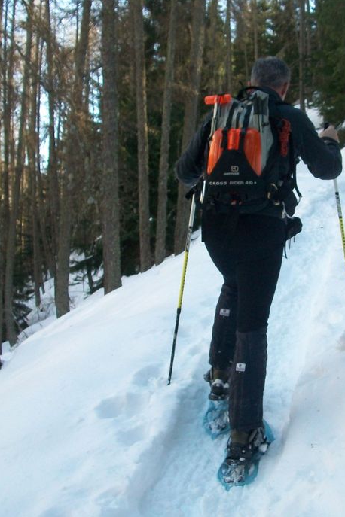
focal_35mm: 48
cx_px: 289
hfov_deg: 27.4
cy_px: 258
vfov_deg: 41.1
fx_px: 690
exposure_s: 1/200
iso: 80
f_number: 2.8
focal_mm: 5.7
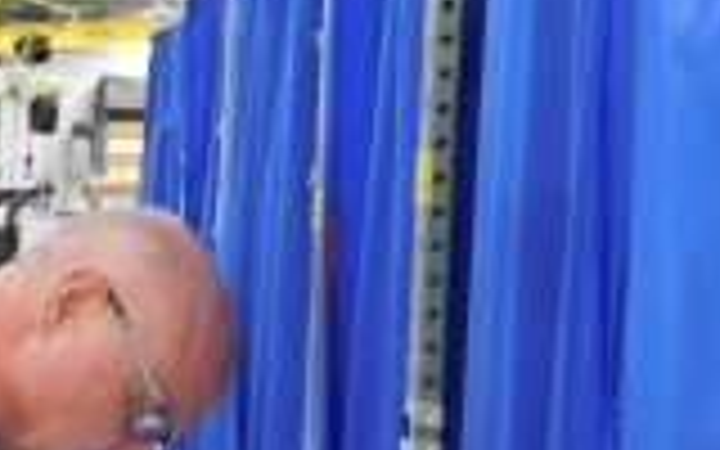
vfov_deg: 10.2
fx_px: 2492
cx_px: -180
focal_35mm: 127
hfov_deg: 15.7
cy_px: 486
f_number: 3.6
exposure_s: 1/25
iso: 400
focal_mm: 7.1
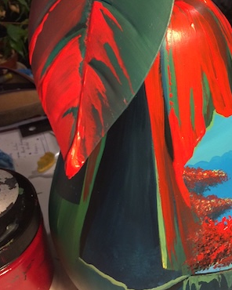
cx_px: 169
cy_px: 112
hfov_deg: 30.4
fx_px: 421
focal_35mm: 49
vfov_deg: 37.9
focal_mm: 4.15
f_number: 2.2
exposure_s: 1/33
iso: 125
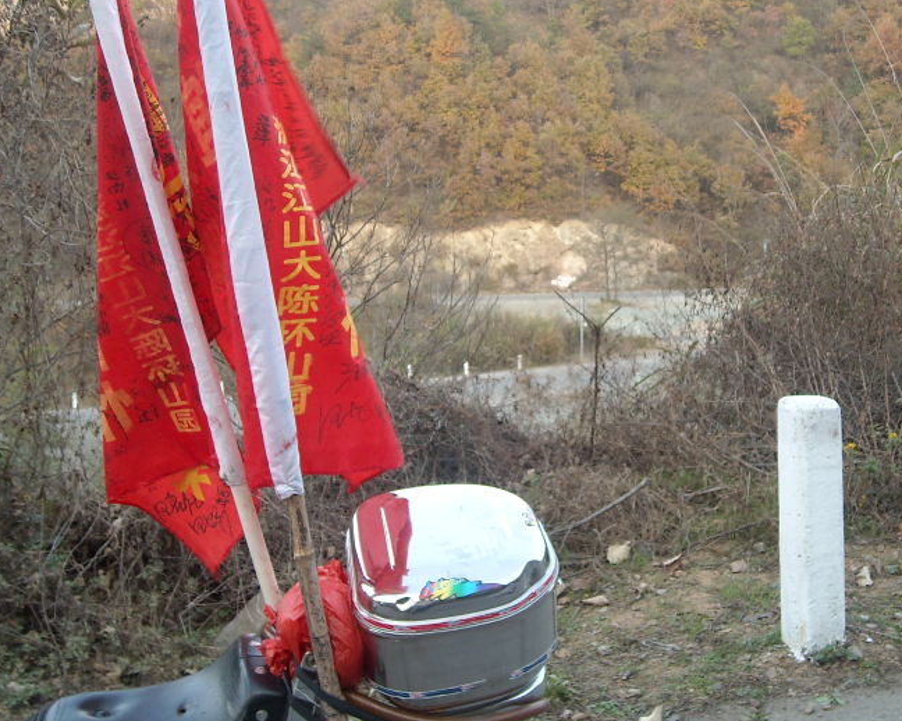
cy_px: 341
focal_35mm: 54
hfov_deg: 34.6
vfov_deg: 28.1
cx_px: 551
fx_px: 1441
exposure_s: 1/76
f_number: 2.8
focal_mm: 5.7
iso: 64
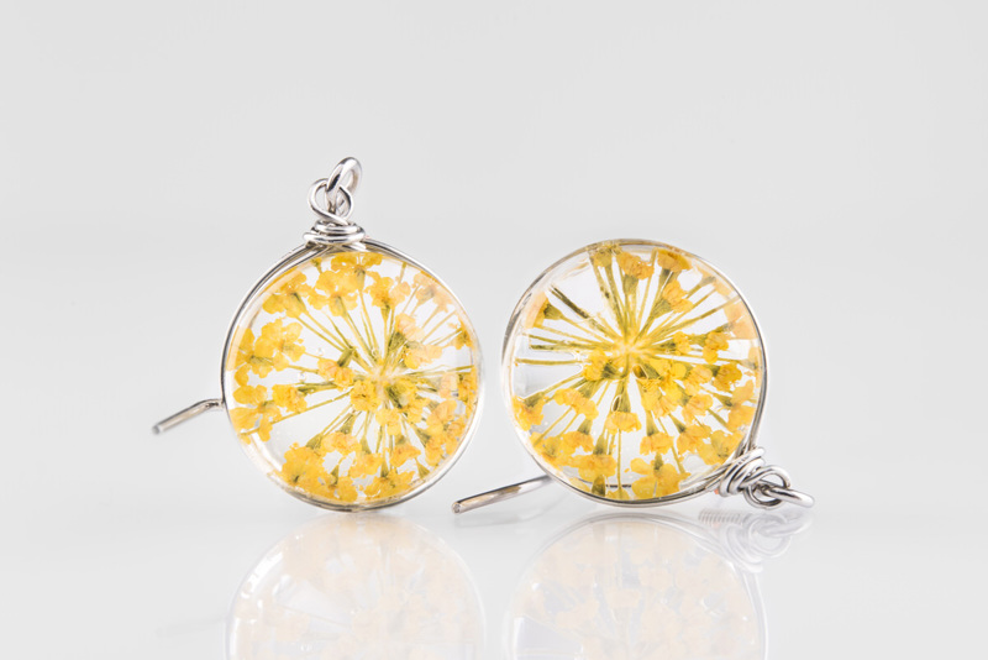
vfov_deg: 27.0
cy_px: 330
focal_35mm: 50
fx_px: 1373
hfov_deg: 39.6
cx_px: 494
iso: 200
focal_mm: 50
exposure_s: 1/80
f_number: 14
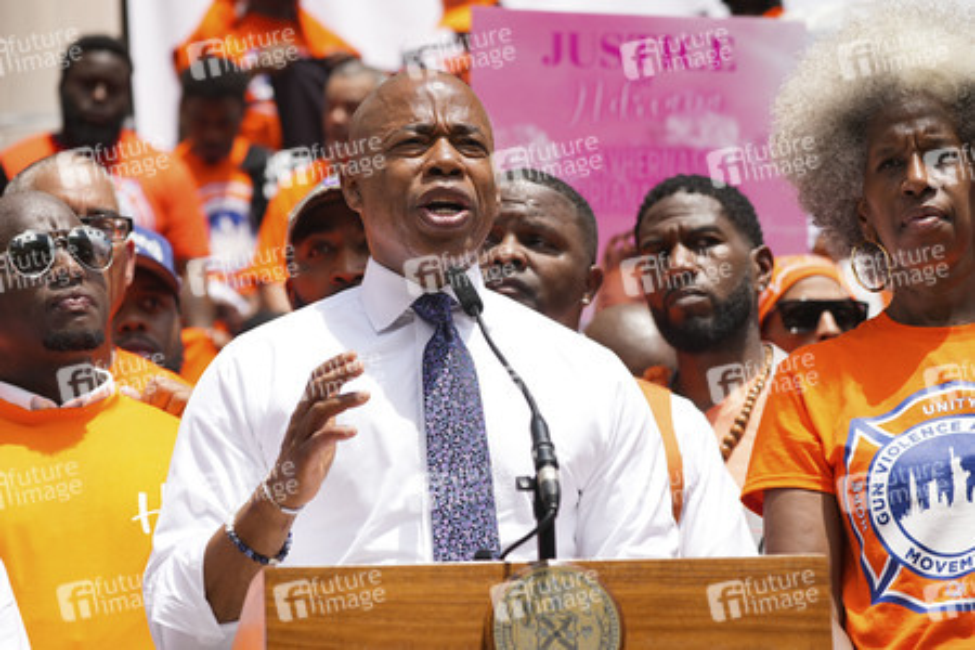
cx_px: 488
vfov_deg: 10.9
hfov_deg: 16.3
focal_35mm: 126
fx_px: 3412
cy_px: 325
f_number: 5.6
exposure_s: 1/1000
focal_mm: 126
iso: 200
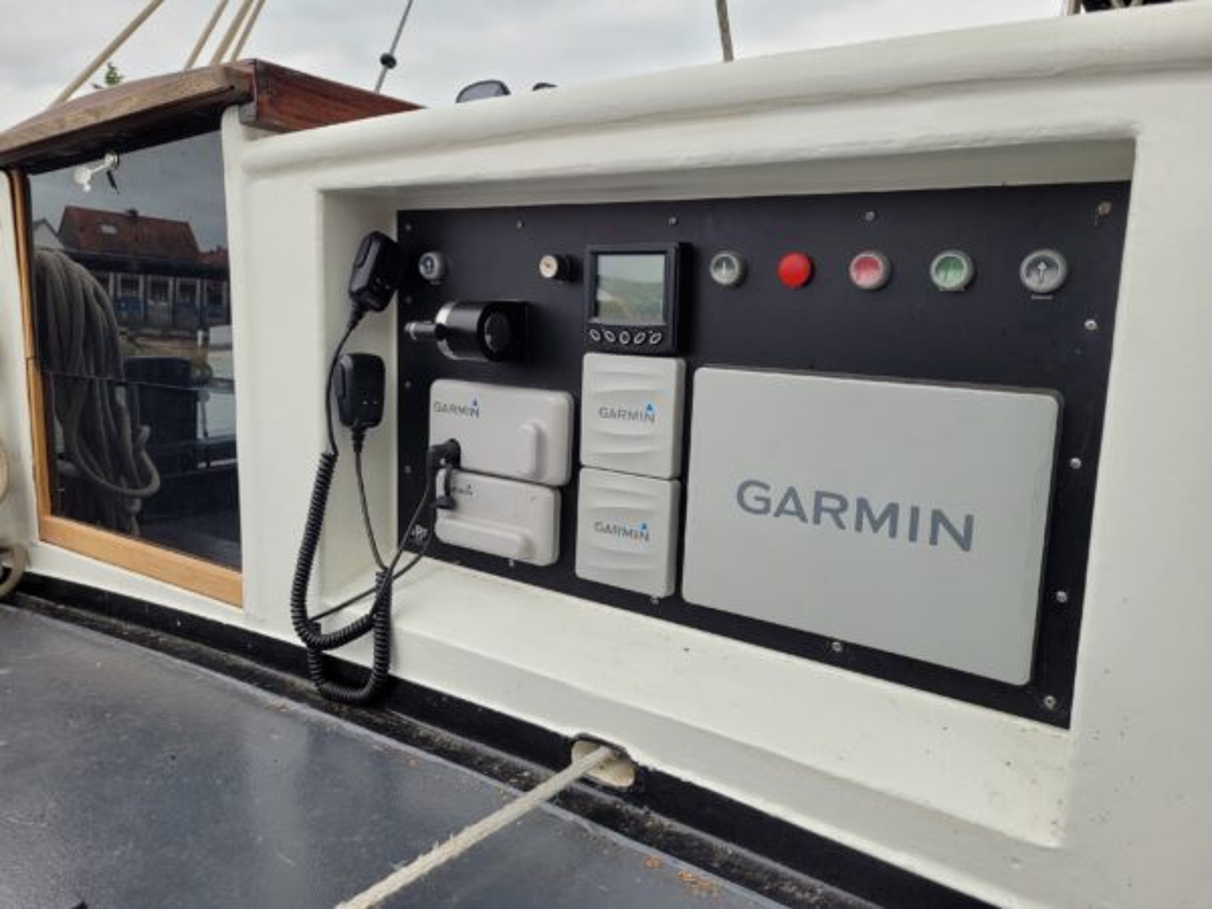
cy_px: 454
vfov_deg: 53.1
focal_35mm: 26
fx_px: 910
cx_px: 606
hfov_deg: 67.3
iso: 40
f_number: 1.8
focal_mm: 5.4
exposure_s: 1/598
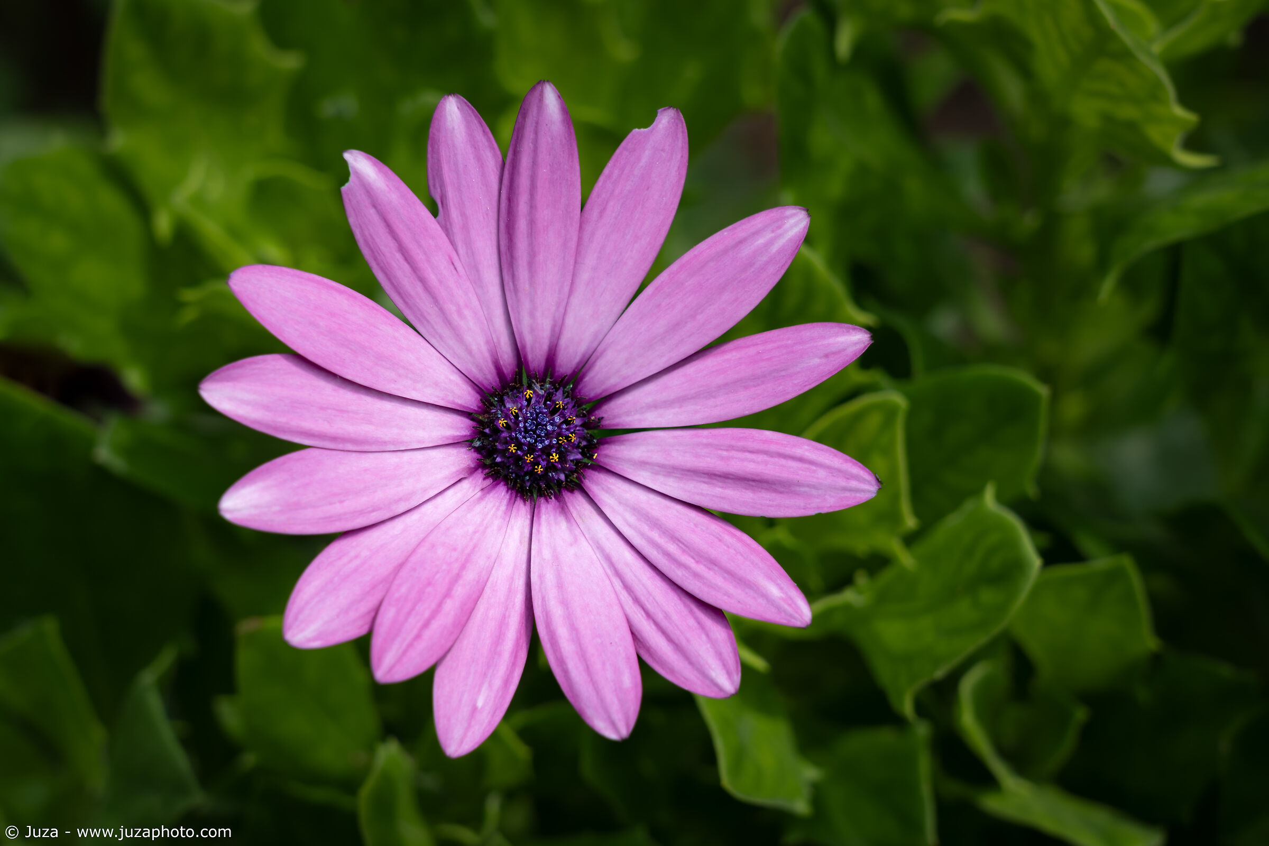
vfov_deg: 13.0
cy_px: 423
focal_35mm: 105
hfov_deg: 19.5
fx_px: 3701
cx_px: 634
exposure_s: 1/100
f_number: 11
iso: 100
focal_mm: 105
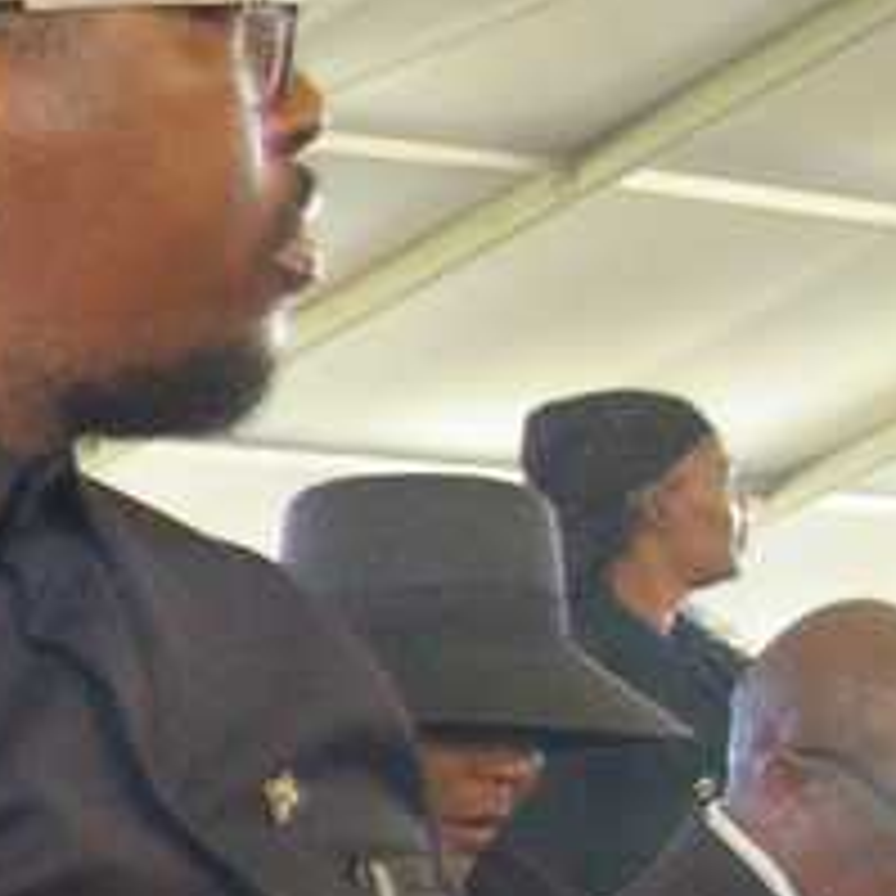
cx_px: -1144
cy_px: 799
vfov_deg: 11.5
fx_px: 4404
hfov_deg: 10.3
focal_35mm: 150
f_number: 4
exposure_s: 1/125
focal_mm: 21
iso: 1600
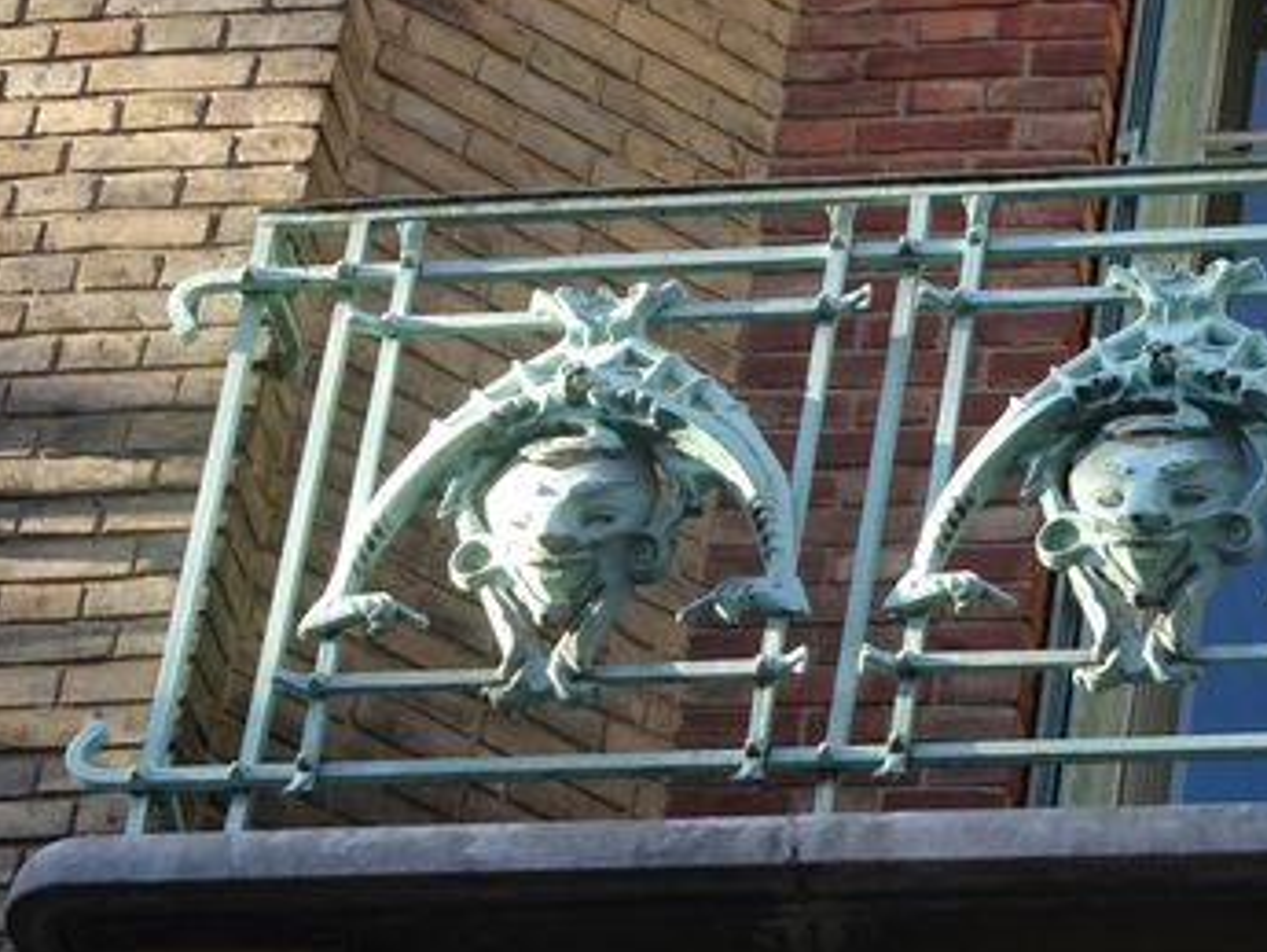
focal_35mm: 213
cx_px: 1245
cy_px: 219
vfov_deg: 7.0
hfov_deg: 9.2
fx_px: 7799
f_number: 5
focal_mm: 17.97
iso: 250
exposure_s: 1/125
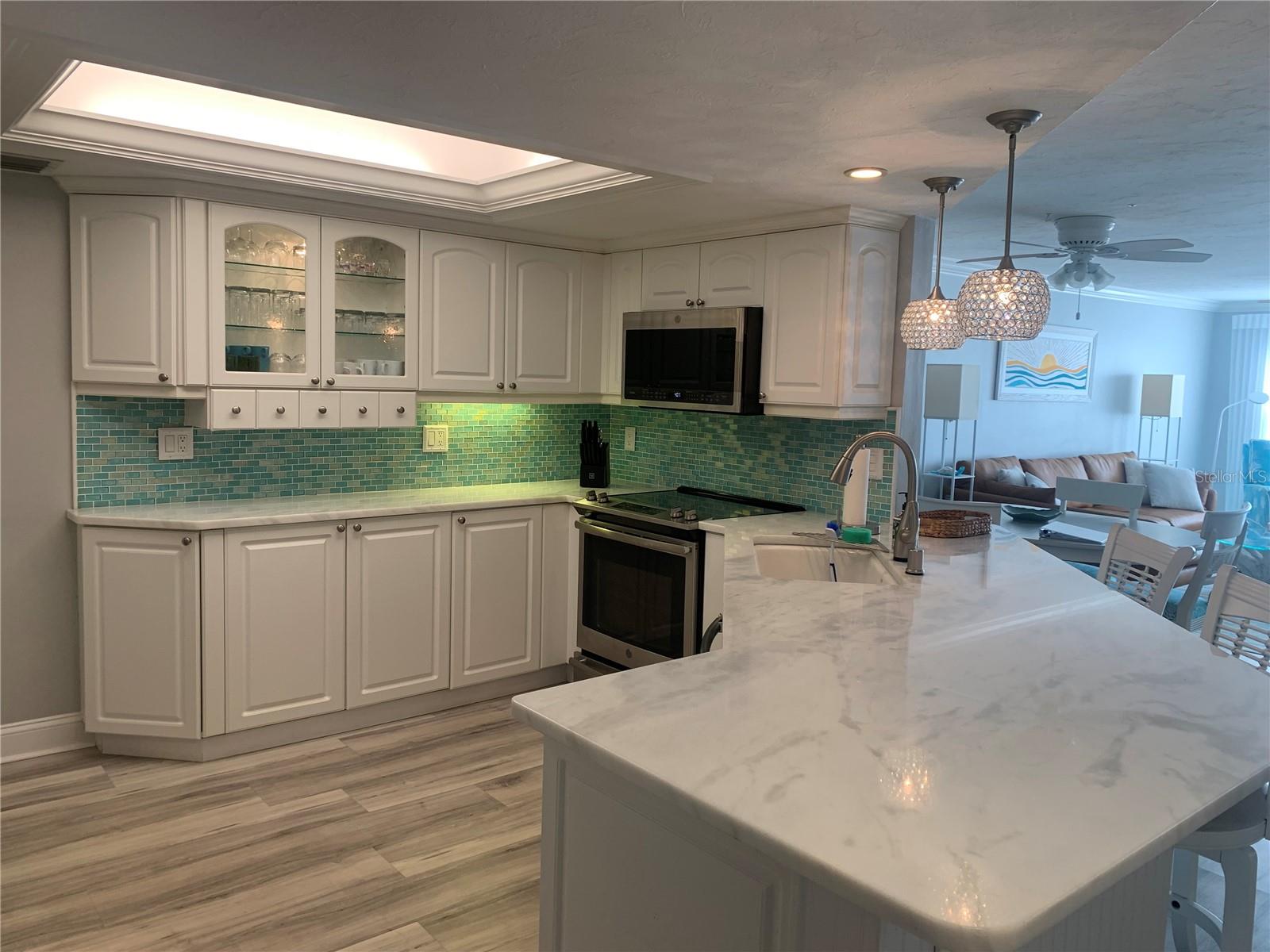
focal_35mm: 26
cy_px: 476
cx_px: 635
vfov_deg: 53.1
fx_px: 954
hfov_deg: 67.3
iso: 64
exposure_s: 1/120
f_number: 1.8
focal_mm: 4.25
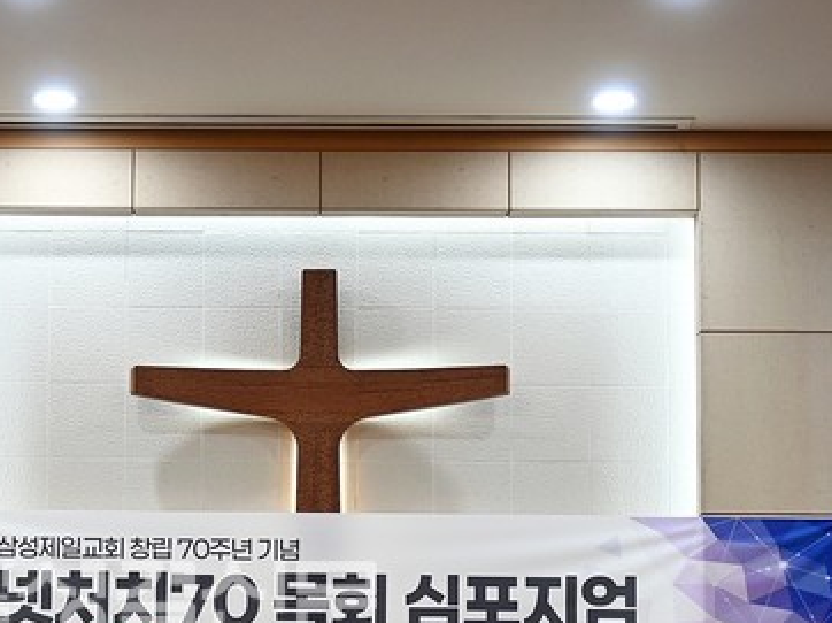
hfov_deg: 19.1
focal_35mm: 102
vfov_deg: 14.3
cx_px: 159
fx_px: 2450
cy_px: 599
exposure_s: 1/60
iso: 320
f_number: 4
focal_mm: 20
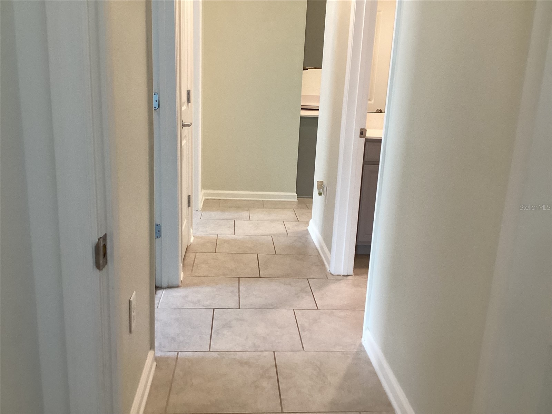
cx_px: 276
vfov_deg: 45.4
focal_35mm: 31
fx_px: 494
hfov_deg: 58.4
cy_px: 207
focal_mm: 3.3
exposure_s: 1/60
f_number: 2.4
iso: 160
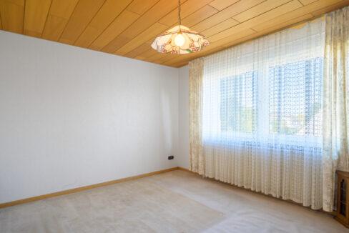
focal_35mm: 19
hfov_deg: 86.9
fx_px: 184
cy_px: 116
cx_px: 174
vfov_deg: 64.6
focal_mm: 19
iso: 100
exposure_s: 1/10
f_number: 9
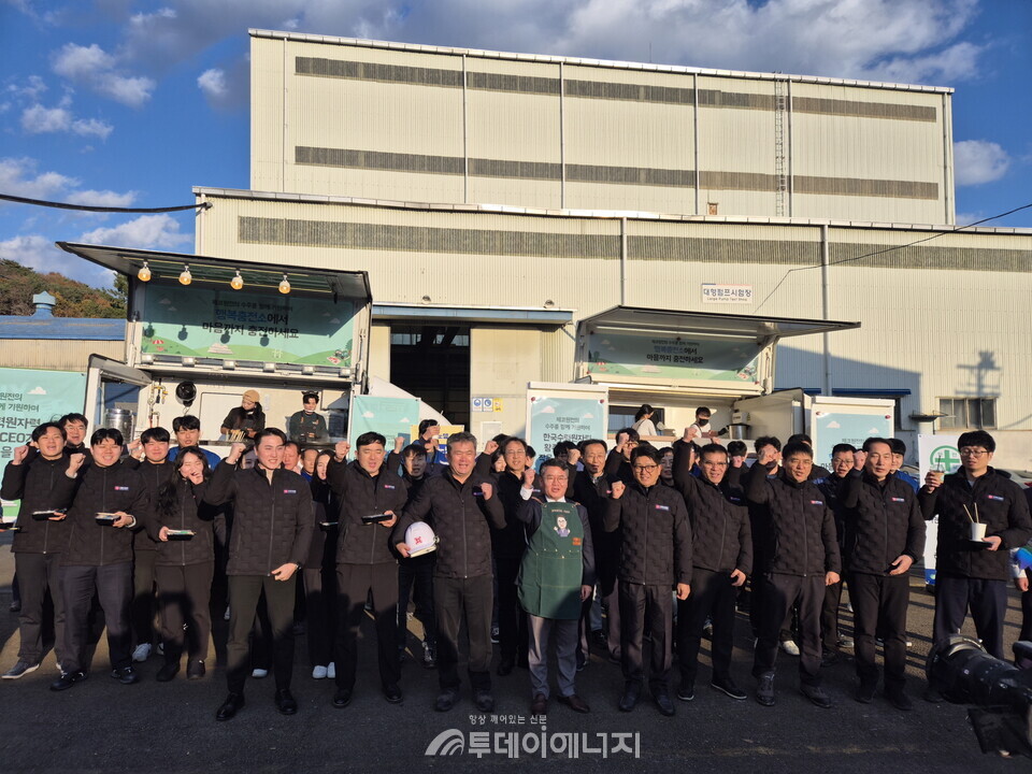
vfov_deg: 58.9
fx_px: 686
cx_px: 516
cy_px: 387
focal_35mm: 23
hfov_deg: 73.9
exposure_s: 1/1880
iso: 25
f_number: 1.8
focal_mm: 5.4
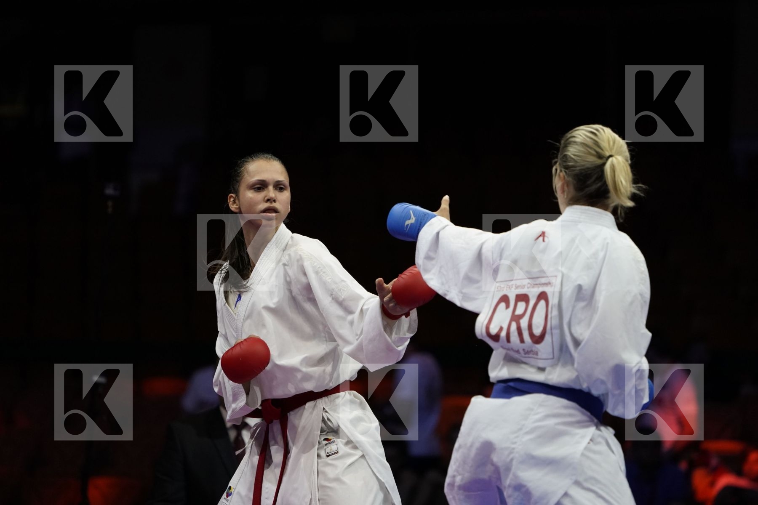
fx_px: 5642
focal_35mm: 268
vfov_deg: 5.1
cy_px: 252
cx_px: 379
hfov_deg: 7.7
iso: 3200
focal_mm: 268
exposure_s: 1/800
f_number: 5.6
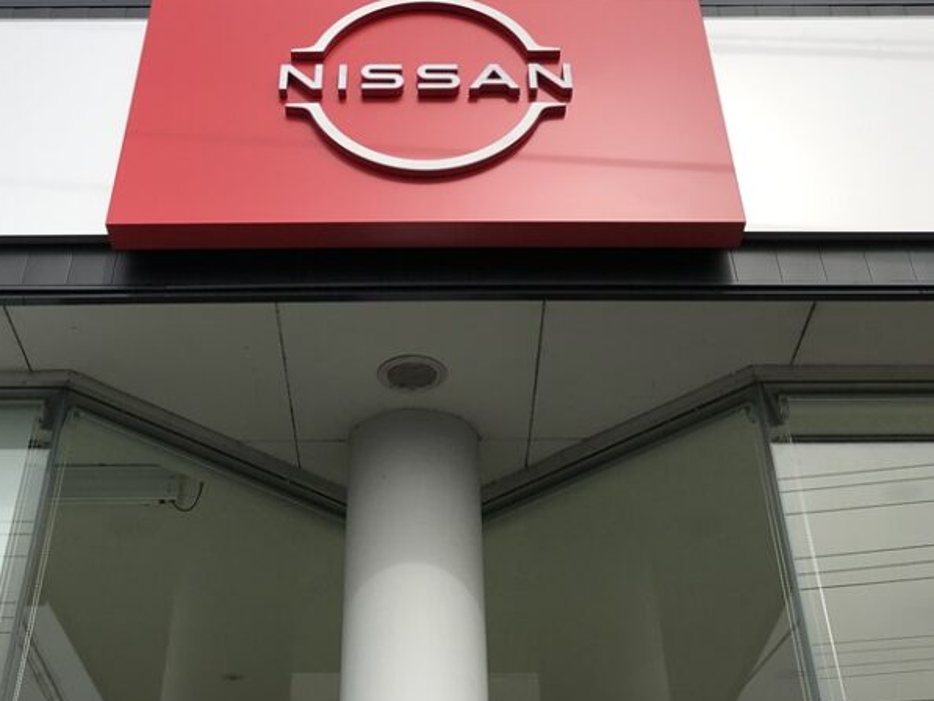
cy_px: 120
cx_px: 427
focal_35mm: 48
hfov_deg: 39.6
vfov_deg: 29.4
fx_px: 1295
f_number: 1.8
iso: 20
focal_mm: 3.99
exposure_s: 1/2404
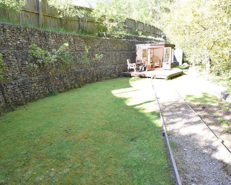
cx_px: 131
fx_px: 157
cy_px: 98
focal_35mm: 23
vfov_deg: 60.8
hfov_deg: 72.3
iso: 400
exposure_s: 1/125
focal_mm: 10
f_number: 5.6
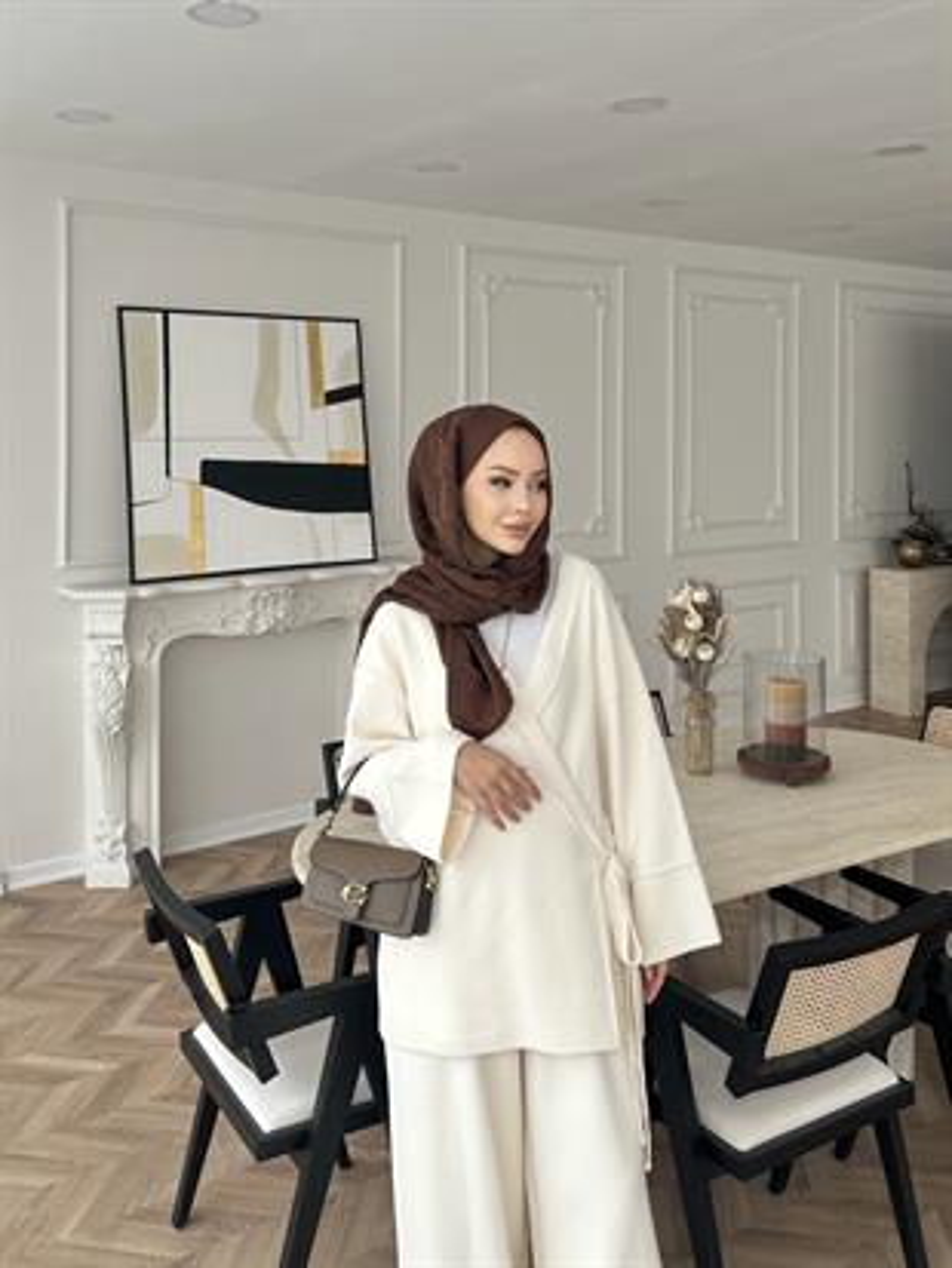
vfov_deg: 71.6
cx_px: 476
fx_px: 880
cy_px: 634
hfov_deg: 56.8
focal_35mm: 24
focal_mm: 6.86
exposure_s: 1/123
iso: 64
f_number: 1.78
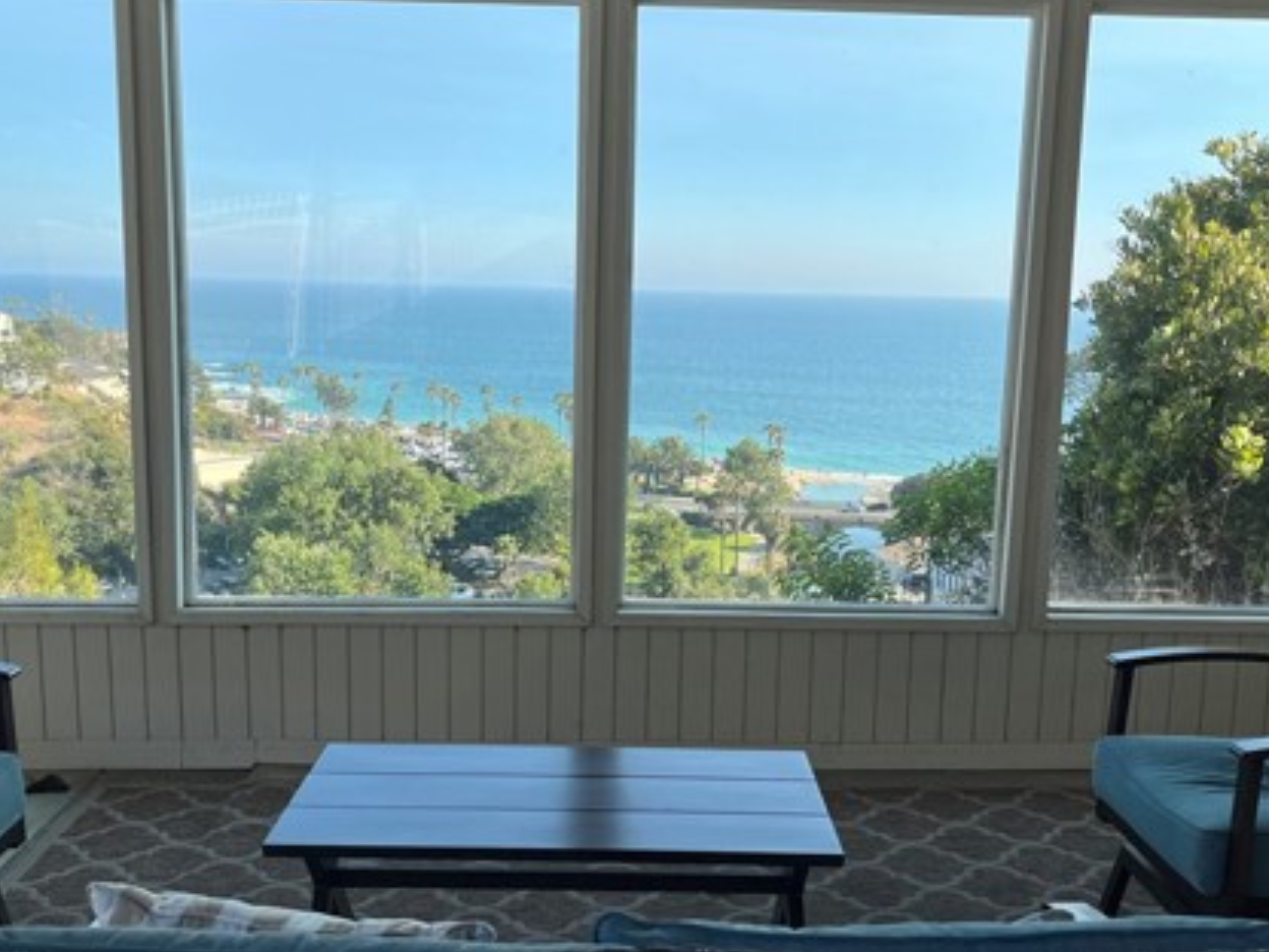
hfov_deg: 46.8
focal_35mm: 40
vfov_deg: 35.9
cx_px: 622
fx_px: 1466
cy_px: 534
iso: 50
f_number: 1.6
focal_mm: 5.1
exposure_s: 1/1294
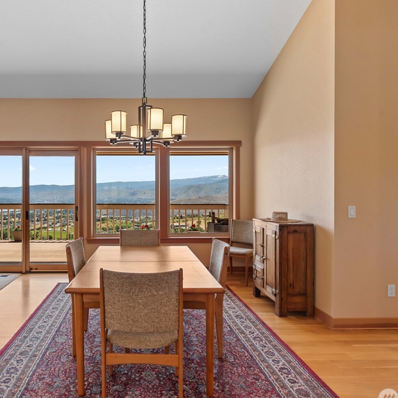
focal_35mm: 22
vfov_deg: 69.5
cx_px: 134
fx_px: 286
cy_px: 185
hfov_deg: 67.8
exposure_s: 1/50
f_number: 8
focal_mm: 15
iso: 200
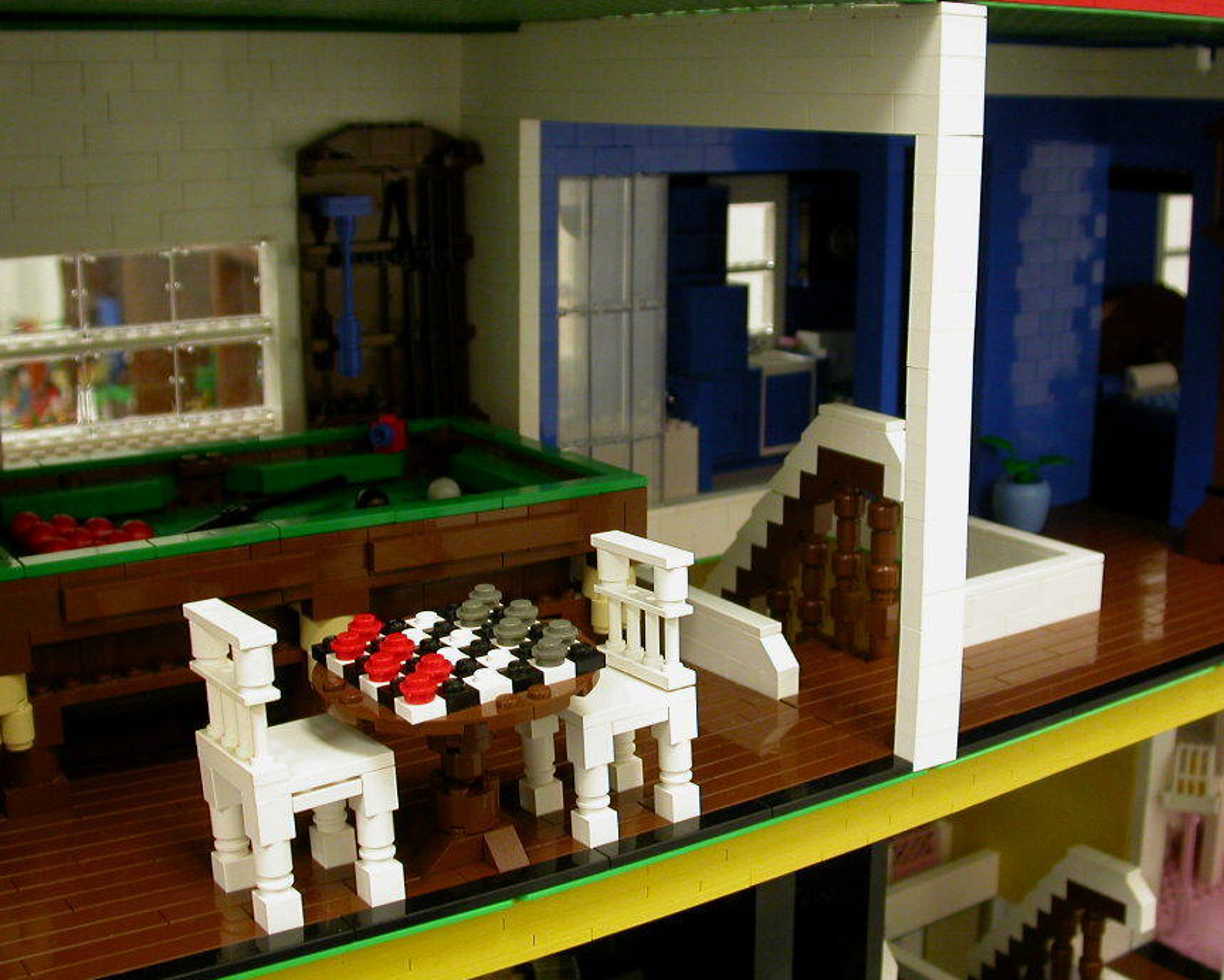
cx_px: 637
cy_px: 482
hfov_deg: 42.0
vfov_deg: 34.2
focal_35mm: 44
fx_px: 1594
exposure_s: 1/5.4
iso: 100
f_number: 2.6
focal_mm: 7.85
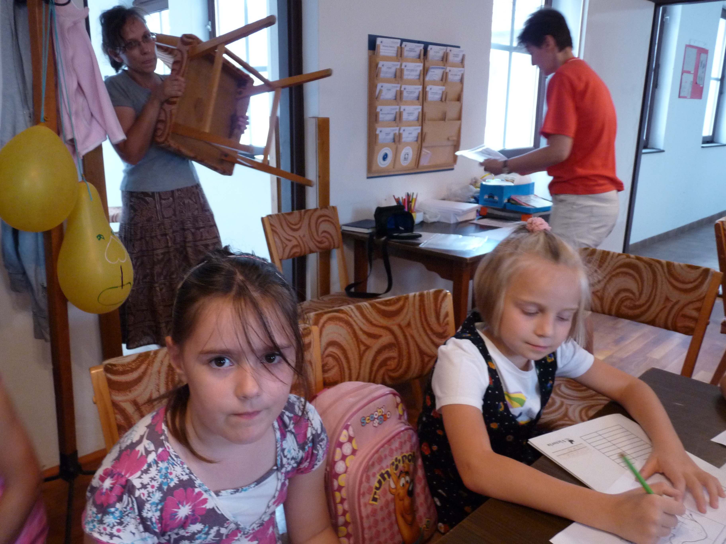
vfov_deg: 51.4
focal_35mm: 27
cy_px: 272
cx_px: 363
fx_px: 566
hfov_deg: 65.3
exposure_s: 1/30
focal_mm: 4.8
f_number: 2.8
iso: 320
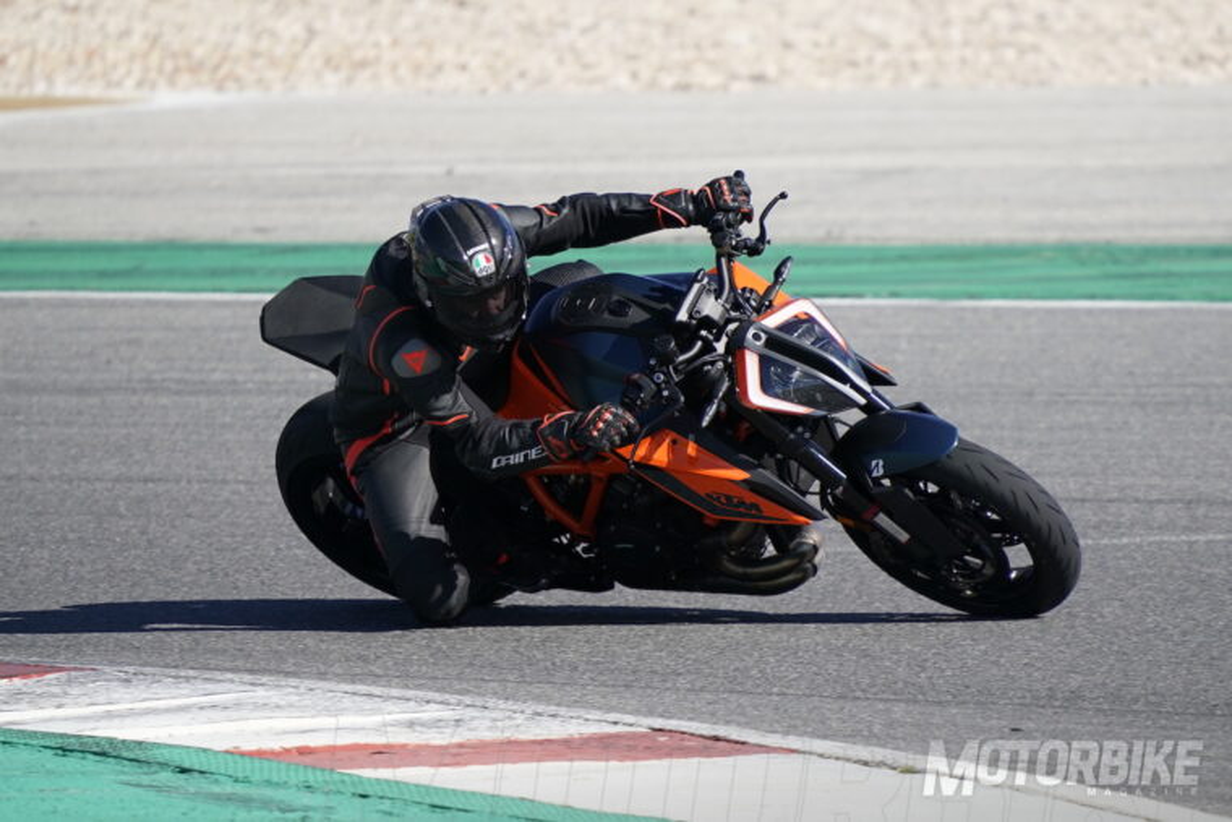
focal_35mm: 900
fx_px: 30804
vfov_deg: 1.5
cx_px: 616
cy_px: 411
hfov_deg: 2.3
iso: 500
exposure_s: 1/1600
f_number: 6.3
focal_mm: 600
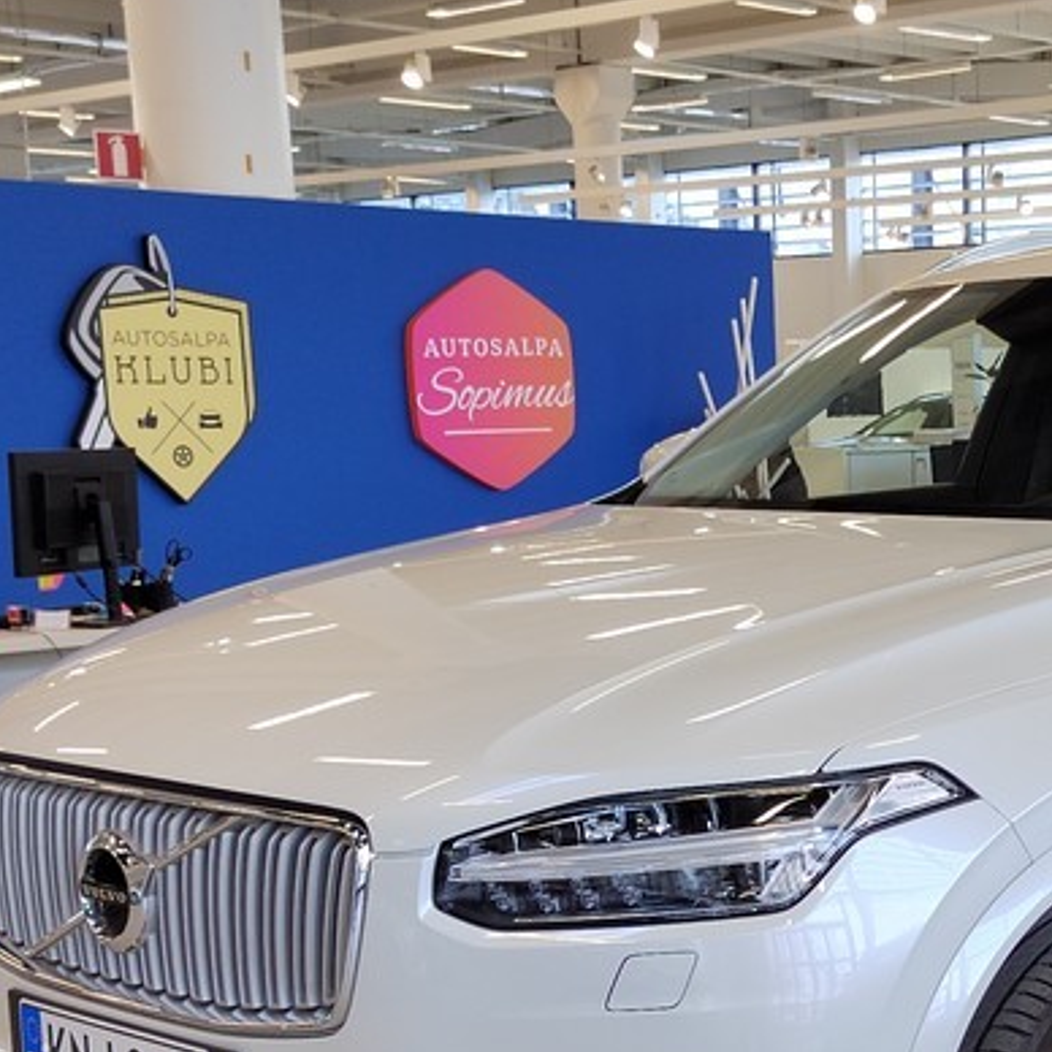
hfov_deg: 24.6
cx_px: 1040
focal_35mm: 67
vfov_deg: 25.2
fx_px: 2304
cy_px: 859
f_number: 1.9
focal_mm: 5.52
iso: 613
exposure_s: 1/120
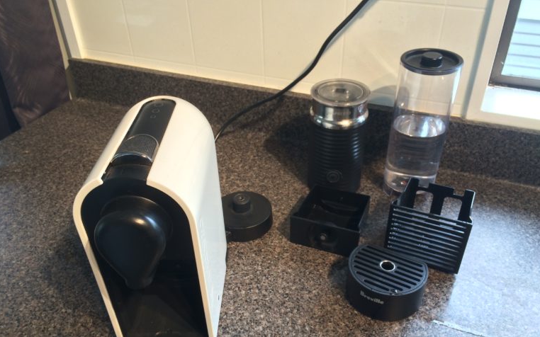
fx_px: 456
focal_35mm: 31
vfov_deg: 40.4
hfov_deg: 61.2
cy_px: 203
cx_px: 269
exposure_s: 1/33
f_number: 2.2
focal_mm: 4.15
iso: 40
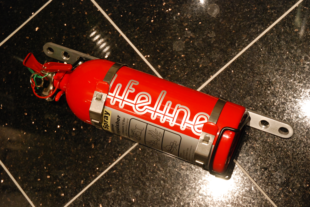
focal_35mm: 66
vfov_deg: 20.7
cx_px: 155
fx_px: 569
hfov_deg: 30.5
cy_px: 104
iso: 800
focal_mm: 44
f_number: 4.5
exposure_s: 1/20
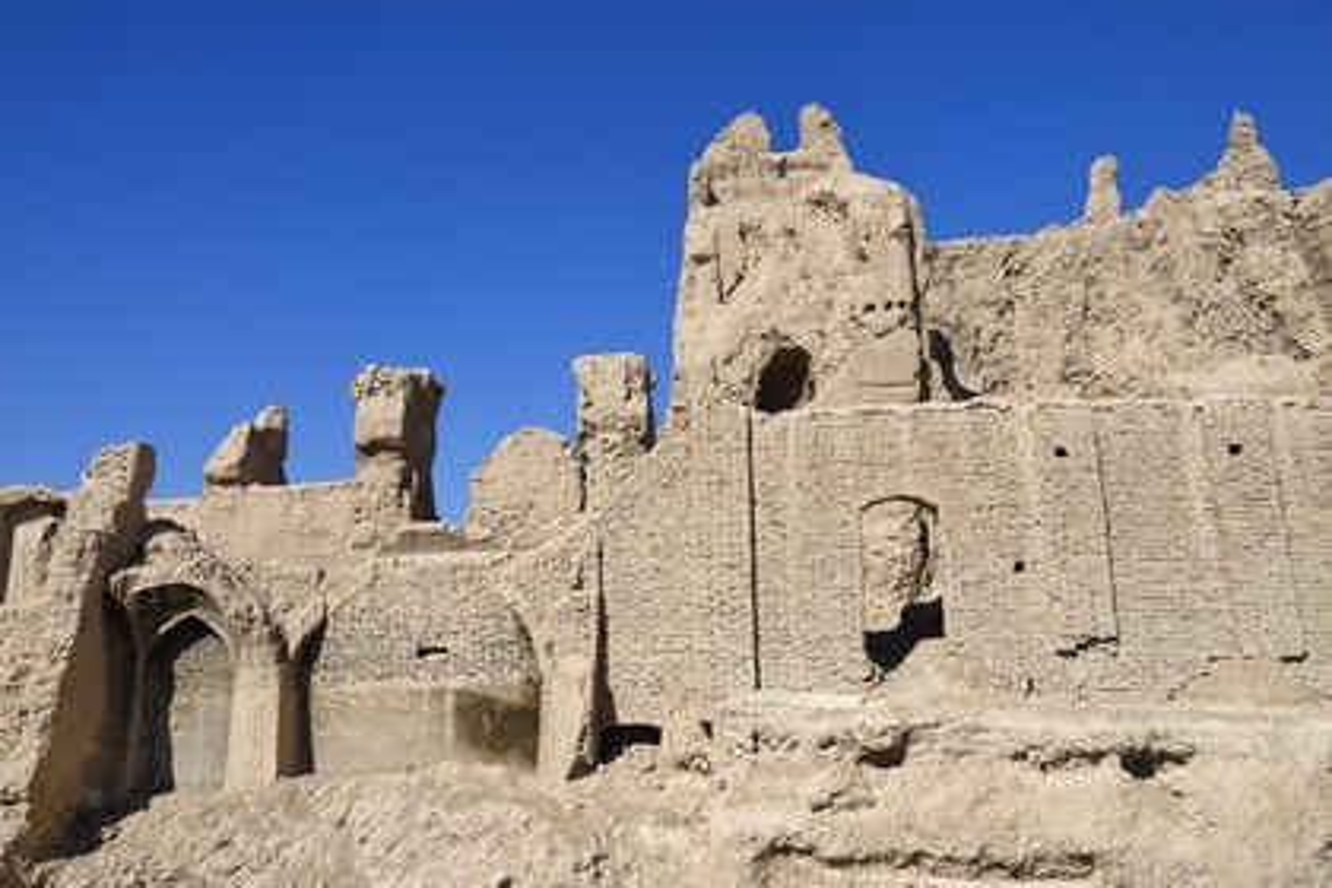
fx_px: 1184
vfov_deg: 41.1
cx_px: 666
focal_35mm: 32
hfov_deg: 58.7
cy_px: 444
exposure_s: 1/320
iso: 200
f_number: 13
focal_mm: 32
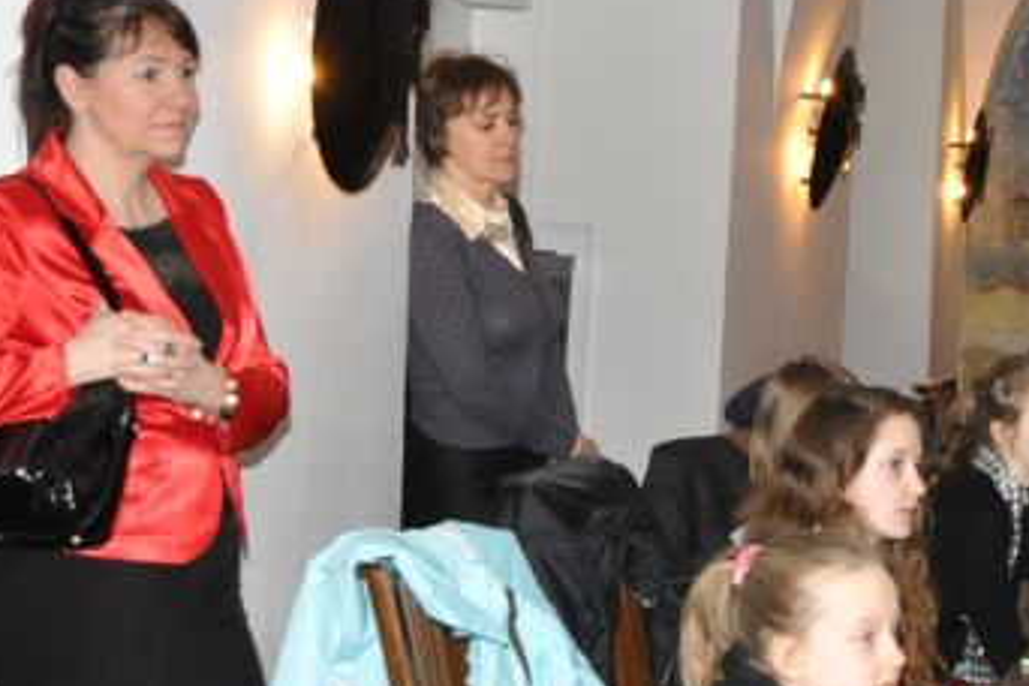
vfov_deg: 13.9
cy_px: 540
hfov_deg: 19.9
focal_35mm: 98
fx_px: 2801
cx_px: 1134
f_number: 6.3
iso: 1000
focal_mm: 28
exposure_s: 1/60
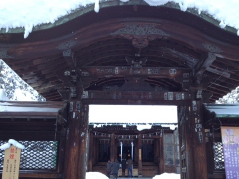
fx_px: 297
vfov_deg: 33.5
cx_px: 134
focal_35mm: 43
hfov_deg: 43.8
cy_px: 99
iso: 50
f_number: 2.4
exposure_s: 1/243
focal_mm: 4.28
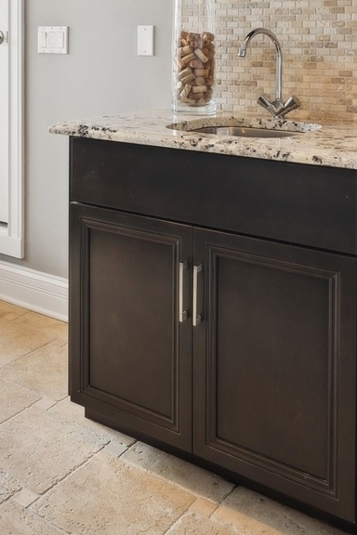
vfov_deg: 39.9
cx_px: 81
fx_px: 669
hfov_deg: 29.3
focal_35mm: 45
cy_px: 40
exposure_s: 1/100
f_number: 8
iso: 320
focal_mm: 16
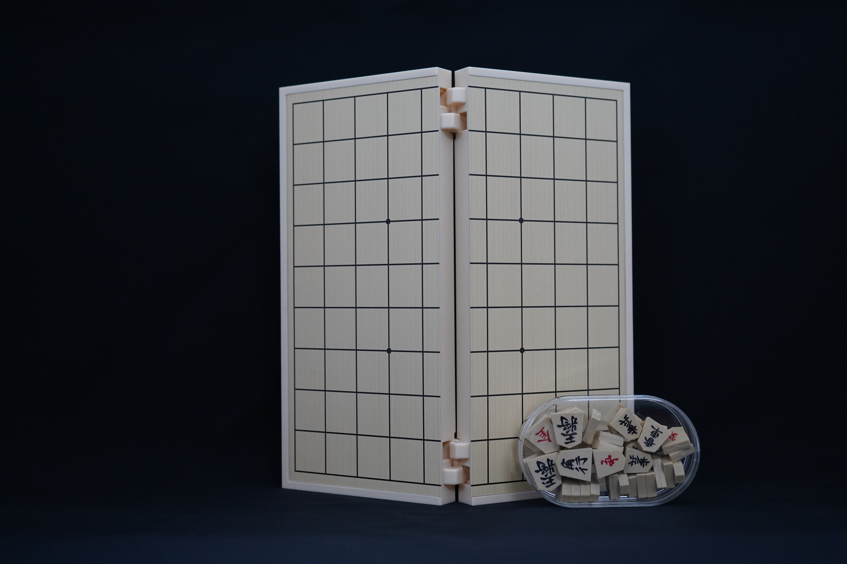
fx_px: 1035
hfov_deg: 44.5
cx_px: 424
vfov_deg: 30.5
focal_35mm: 44
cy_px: 282
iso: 2500
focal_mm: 44
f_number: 4.5
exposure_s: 1/160
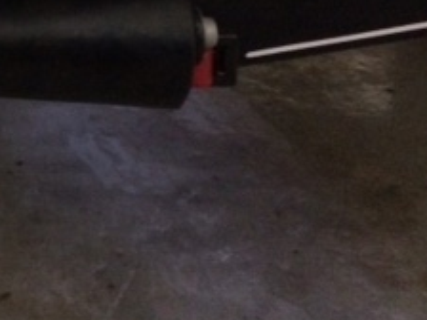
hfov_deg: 21.4
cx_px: -124
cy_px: -128
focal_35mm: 83
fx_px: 1024
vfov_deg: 16.5
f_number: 2.2
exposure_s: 1/15
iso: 640
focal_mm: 4.15
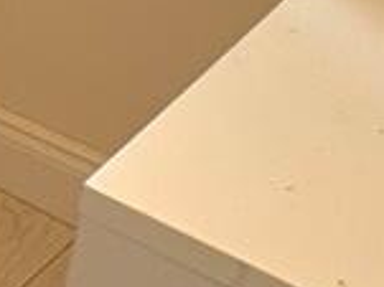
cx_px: -646
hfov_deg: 12.8
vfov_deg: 13.5
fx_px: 1053
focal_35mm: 95
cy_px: -272
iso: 80
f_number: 2.2
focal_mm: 2.22
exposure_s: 1/100
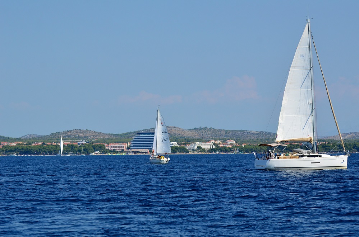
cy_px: 118
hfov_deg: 13.7
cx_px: 180
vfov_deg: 9.1
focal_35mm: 150
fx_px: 1492
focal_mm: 100
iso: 400
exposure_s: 1/2500
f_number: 6.3
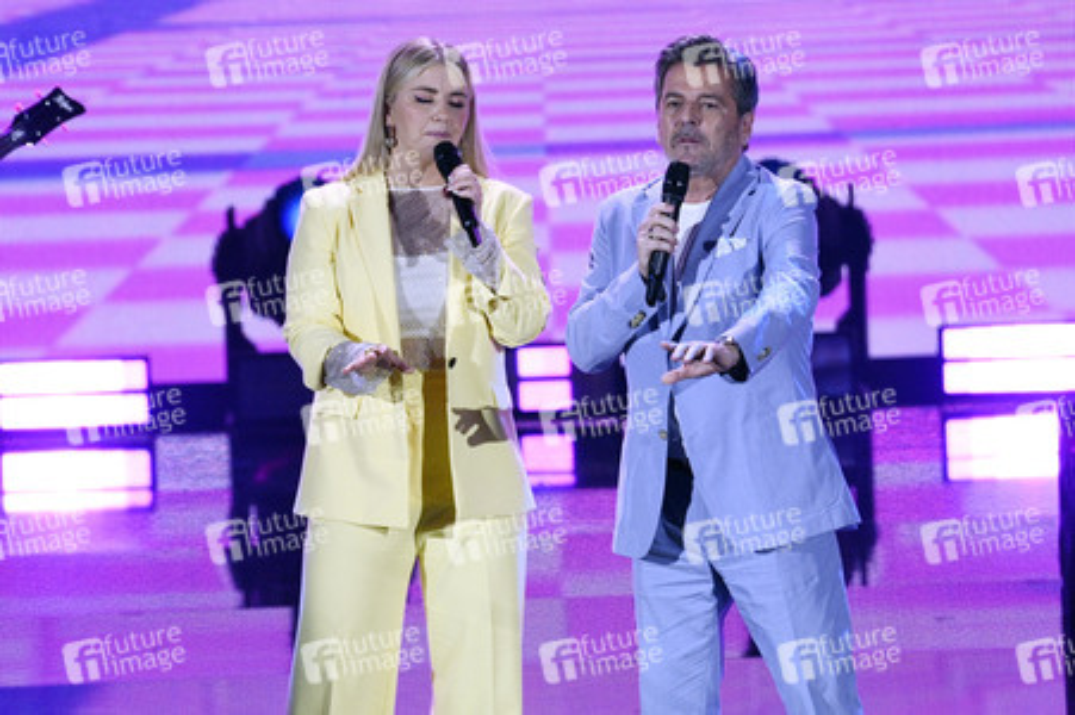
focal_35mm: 390
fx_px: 11637
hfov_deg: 5.3
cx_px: 538
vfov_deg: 3.5
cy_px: 358
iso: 4000
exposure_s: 1/250
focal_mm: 390
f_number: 5.6
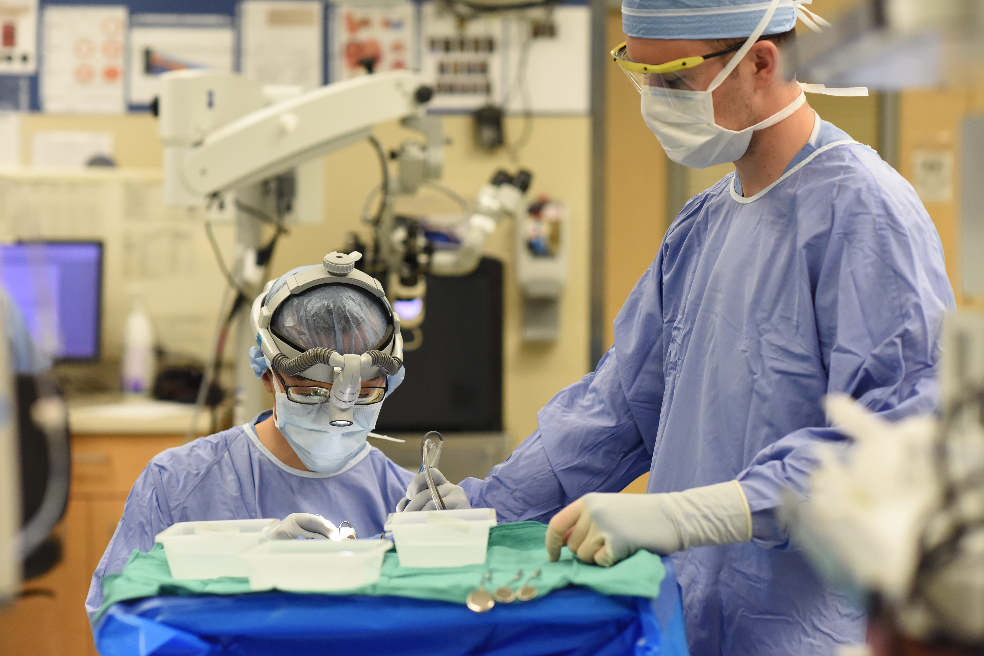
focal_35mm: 85
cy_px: 328
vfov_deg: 16.1
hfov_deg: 23.9
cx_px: 492
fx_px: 2323
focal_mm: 85
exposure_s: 1/2000
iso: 3200
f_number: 2.8
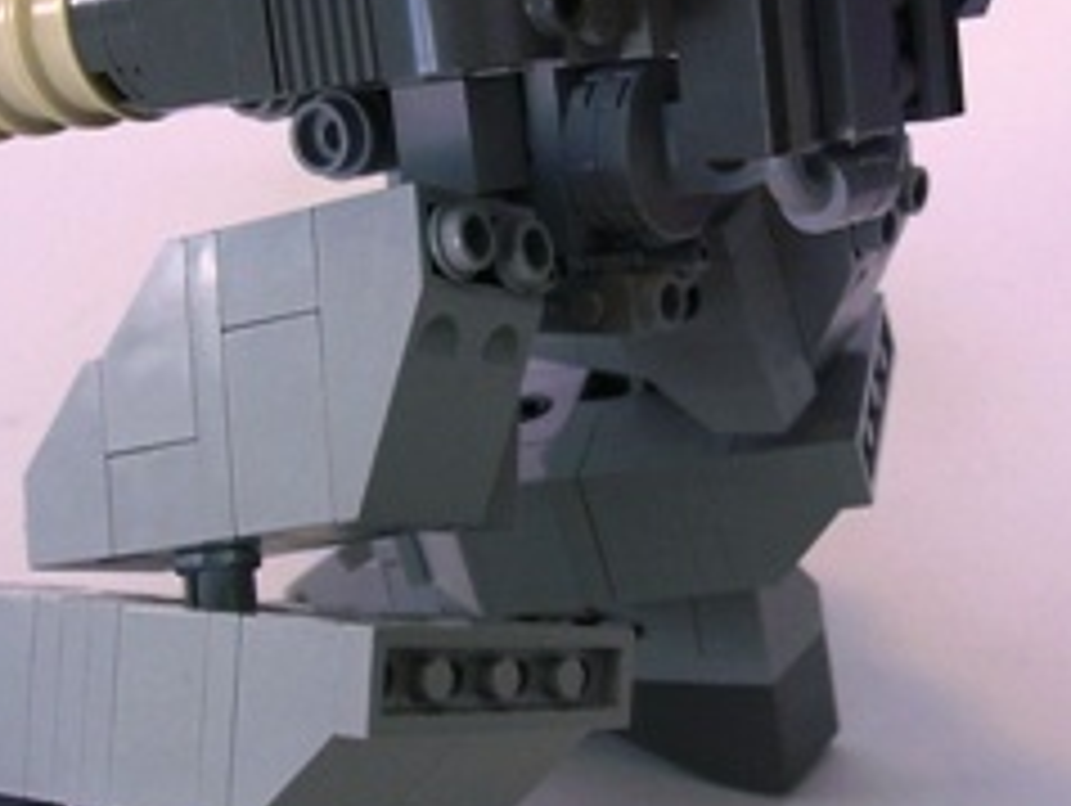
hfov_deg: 25.6
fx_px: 2354
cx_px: 596
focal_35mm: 76
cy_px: 324
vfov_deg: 19.4
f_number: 2.7
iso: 125
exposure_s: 1/30
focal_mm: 5.6
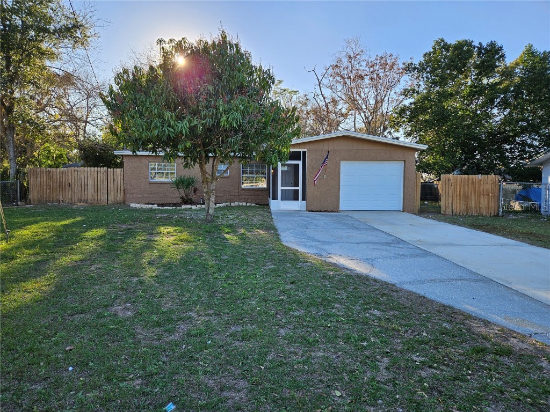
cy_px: 206
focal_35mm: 23
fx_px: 365
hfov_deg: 73.9
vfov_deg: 58.9
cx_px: 275
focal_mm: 5.4
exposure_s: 1/526
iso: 25
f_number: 1.8
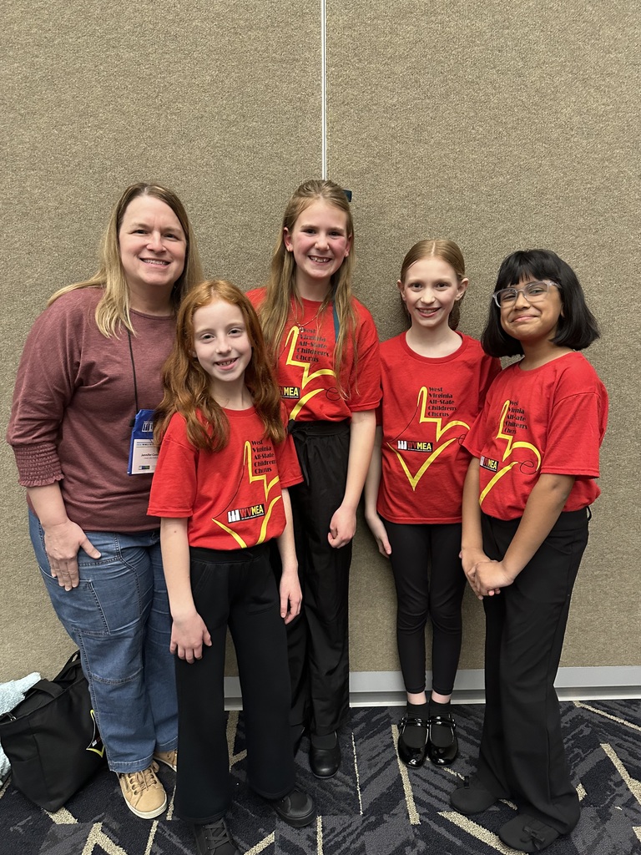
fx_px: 593
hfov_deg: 56.8
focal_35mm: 24
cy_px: 428
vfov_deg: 71.6
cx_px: 320
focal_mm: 6.86
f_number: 1.78
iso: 400
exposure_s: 1/60
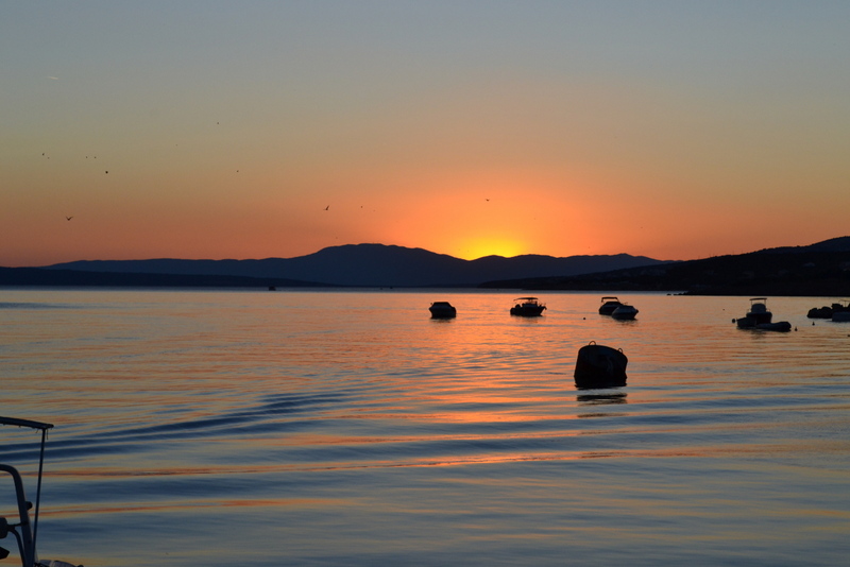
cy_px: 284
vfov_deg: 16.6
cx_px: 425
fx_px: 1949
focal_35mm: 82
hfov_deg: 24.6
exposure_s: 1/320
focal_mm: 55
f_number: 10
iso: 400
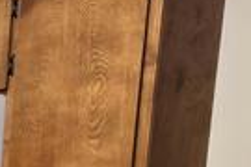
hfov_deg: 13.5
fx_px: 823
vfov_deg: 10.9
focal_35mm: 118
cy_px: 301
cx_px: -324
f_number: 1.78
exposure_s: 1/60
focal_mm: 6.76
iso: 400
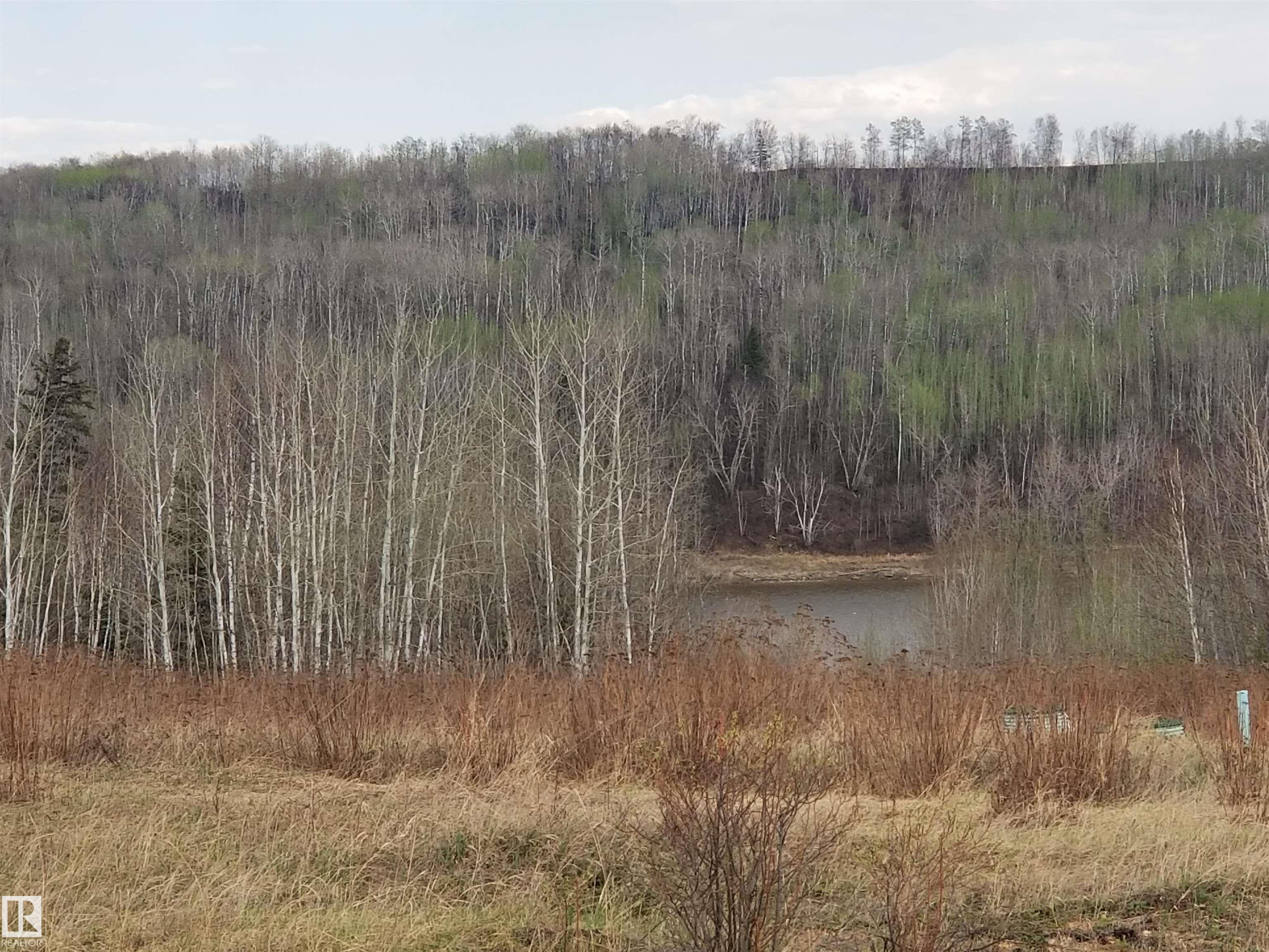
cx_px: 634
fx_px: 1906
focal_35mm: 52
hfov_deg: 36.8
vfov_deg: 28.0
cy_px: 476
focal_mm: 6
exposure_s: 1/305
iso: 25
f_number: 2.4
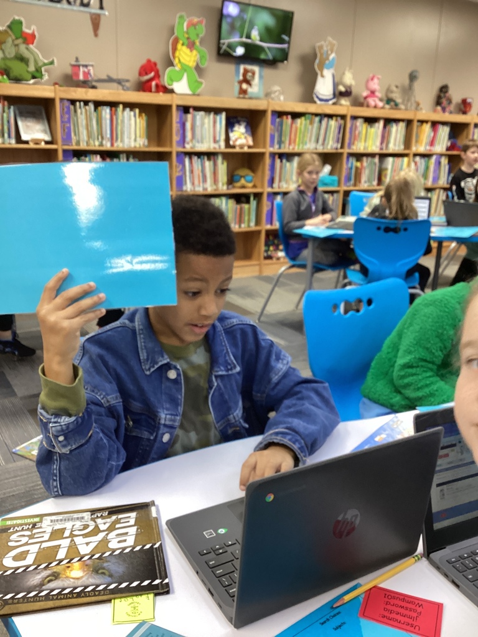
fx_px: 571
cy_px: 318
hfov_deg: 45.4
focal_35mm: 31
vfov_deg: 58.4
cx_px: 239
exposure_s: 1/60
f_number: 2.4
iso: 250
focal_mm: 3.3
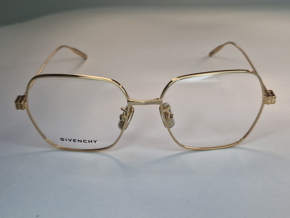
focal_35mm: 23
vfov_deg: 58.9
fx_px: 193
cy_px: 109
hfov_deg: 73.9
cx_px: 145
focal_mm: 5.4
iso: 50
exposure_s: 1/227
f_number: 1.8
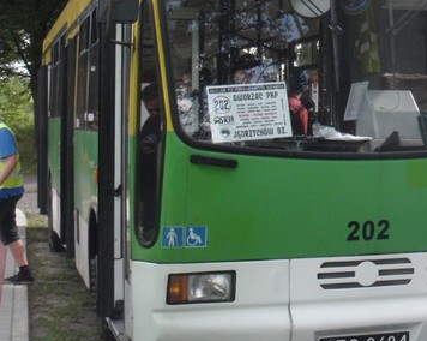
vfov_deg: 18.1
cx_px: 463
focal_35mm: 84
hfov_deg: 21.6
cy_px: 88
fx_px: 1060
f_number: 3.5
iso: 200
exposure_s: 1/500
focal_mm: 6.07
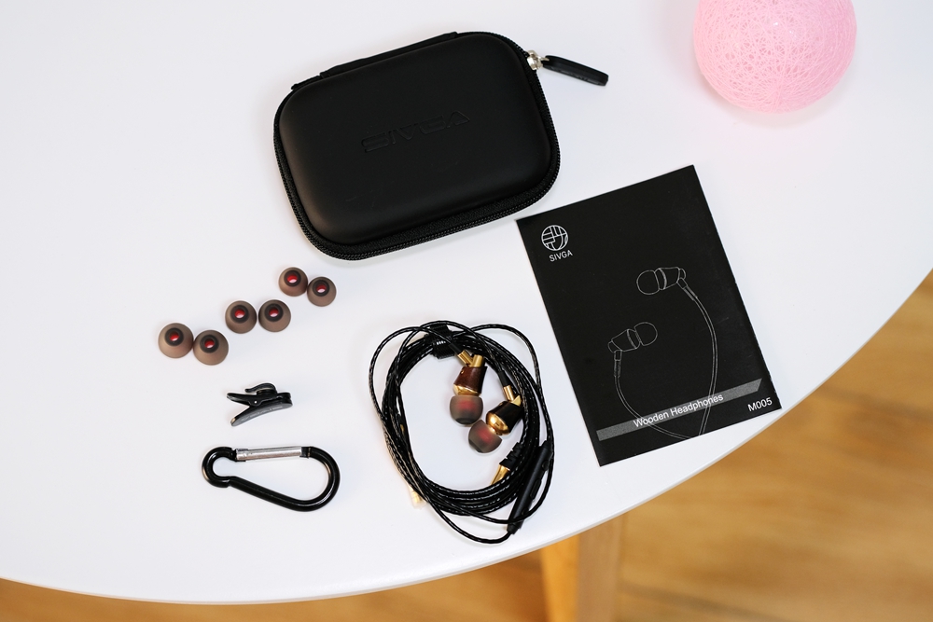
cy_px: 311
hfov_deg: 22.6
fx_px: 2333
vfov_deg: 15.2
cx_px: 466
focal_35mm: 90
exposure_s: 1/85
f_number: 3.2
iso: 500
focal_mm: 60
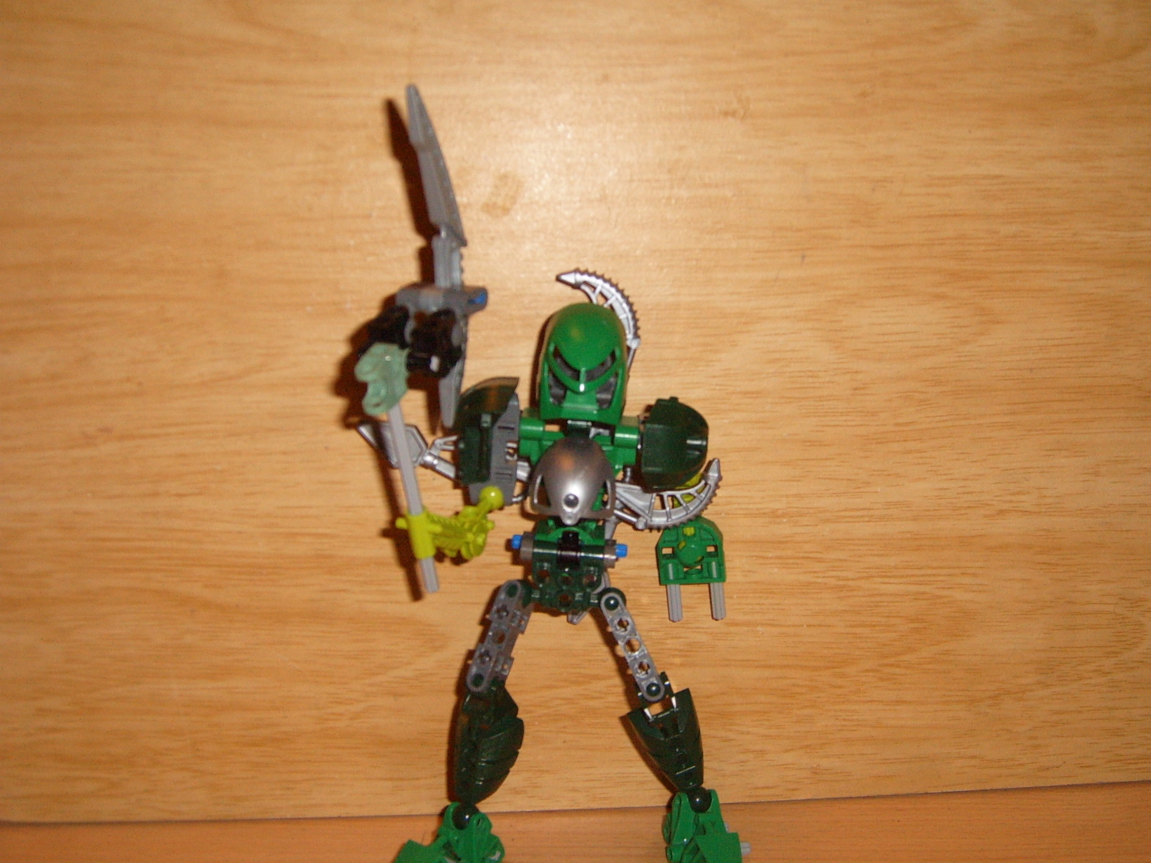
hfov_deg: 40.4
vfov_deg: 30.9
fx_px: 1563
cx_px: 576
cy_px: 432
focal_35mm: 47
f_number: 3.2
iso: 141
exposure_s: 1/30
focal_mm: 7.8
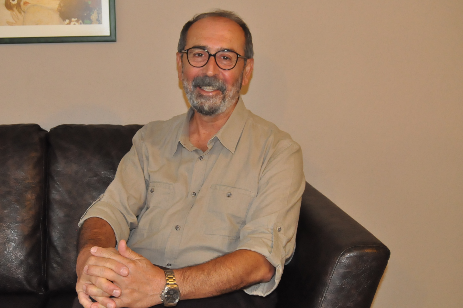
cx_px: 203
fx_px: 675
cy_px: 163
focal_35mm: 53
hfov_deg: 37.8
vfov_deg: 25.7
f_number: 5.6
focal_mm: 31
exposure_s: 1/60
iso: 3200
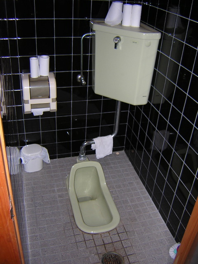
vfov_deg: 51.4
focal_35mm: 36
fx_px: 275
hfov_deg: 39.7
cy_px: 132
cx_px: 99
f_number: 2.6
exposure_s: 1/60.1
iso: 100
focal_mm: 4.7
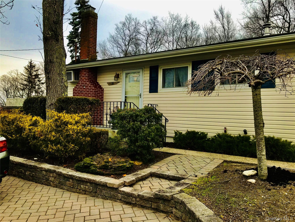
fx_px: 239
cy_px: 111
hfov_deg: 63.4
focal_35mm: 28
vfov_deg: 49.7
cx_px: 148
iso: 20
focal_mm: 3.99
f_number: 1.8
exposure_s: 1/431
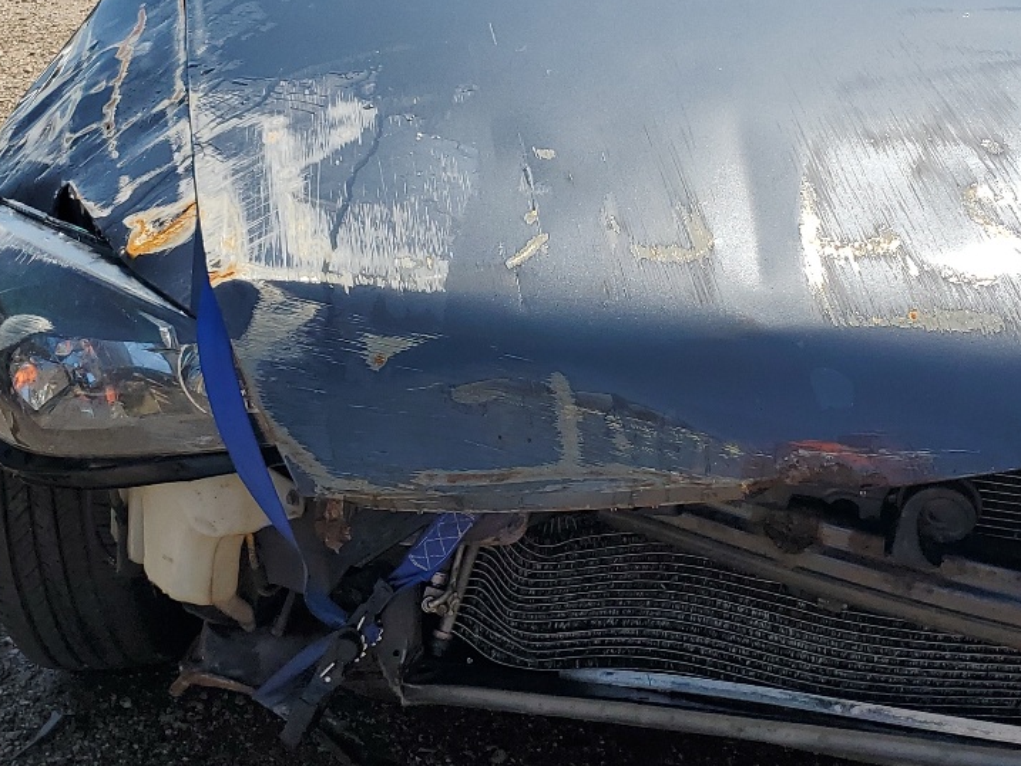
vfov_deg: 25.1
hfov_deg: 33.0
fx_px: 1711
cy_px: 256
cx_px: 662
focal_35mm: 58
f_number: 1.5
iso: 50
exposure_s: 1/3333
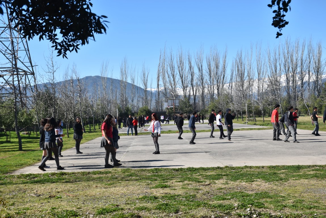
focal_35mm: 57
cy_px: 109
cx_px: 163
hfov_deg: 35.0
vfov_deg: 23.8
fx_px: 517
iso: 100
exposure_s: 1/320
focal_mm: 38
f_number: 9
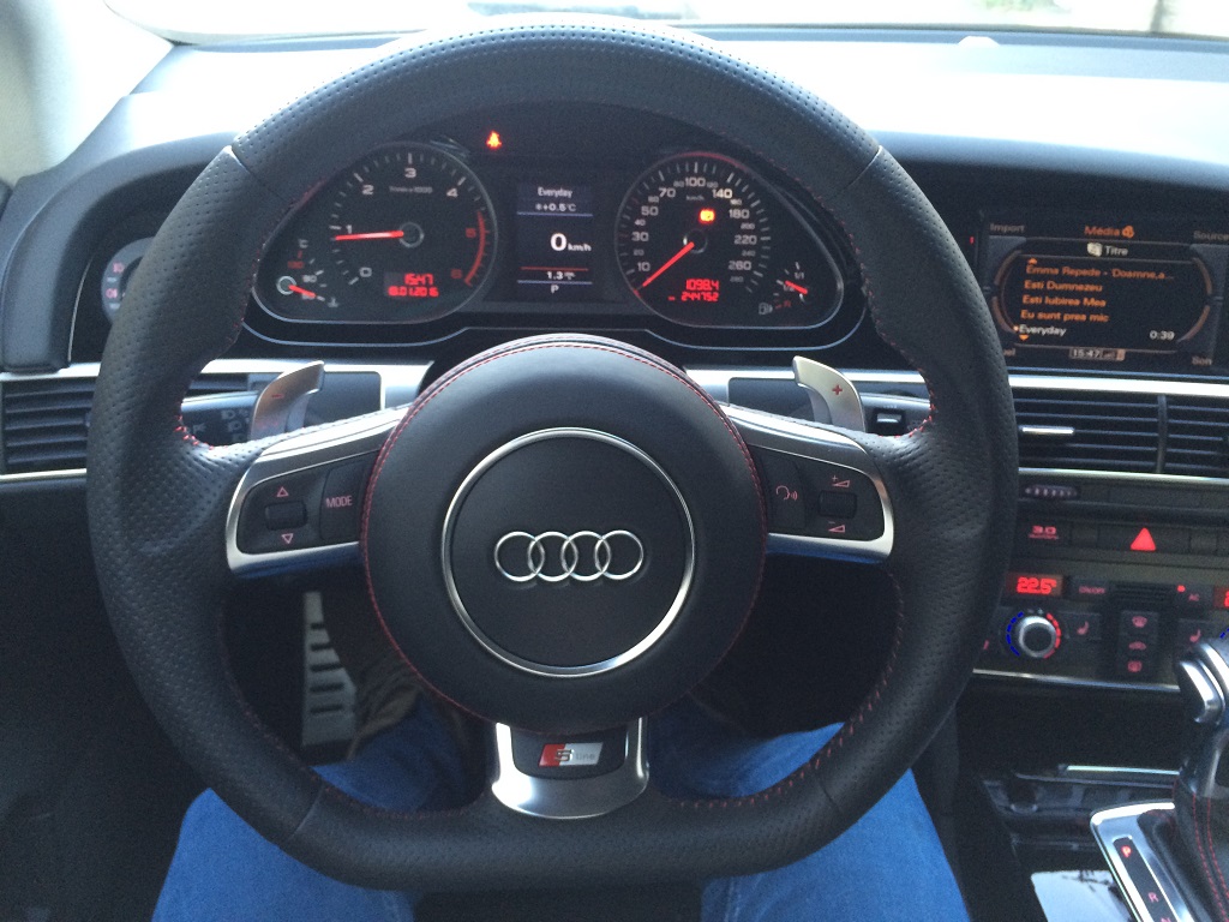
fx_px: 1030
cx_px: 614
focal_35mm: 29
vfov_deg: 48.2
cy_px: 461
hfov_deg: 61.7
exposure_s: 1/33
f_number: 2.2
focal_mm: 4.15
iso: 200
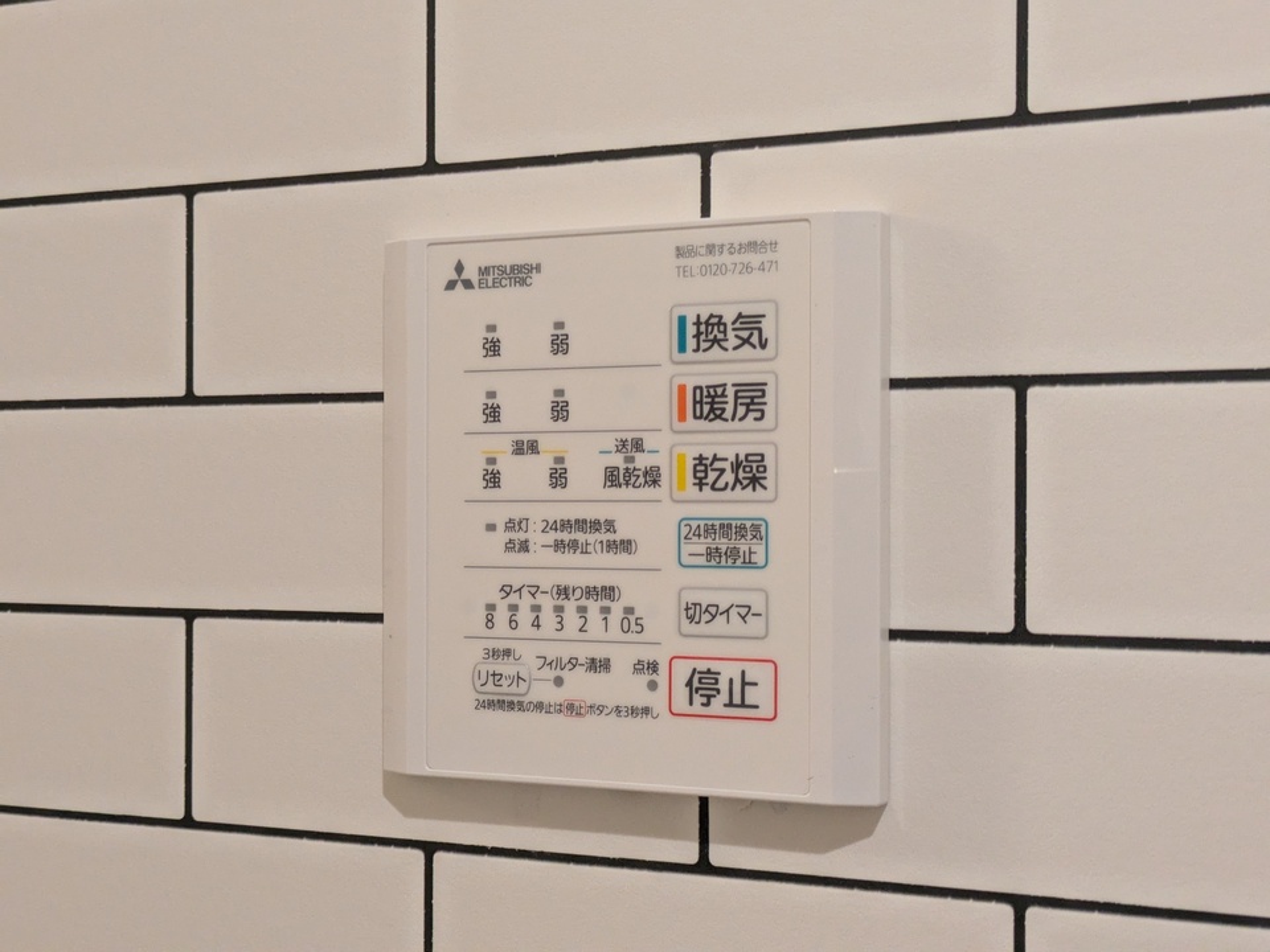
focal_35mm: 51
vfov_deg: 28.6
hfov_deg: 37.5
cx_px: 635
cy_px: 476
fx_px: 1871
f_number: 1.89
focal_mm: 5.43
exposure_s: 1/100
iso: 603
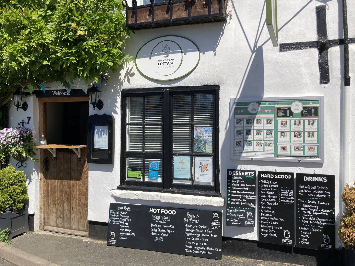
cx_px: 166
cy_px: 125
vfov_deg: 45.4
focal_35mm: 31
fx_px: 318
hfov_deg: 58.3
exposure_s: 1/2825
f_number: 1.8
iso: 20
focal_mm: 3.99
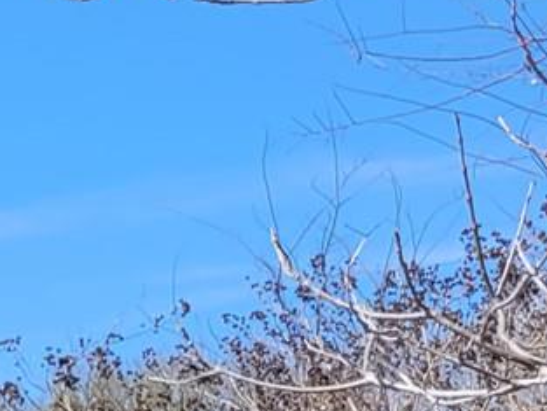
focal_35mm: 170
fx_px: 2687
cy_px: 787
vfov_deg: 8.4
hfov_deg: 9.0
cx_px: -1188
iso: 40
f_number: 1.8
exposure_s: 1/1597
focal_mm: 5.4
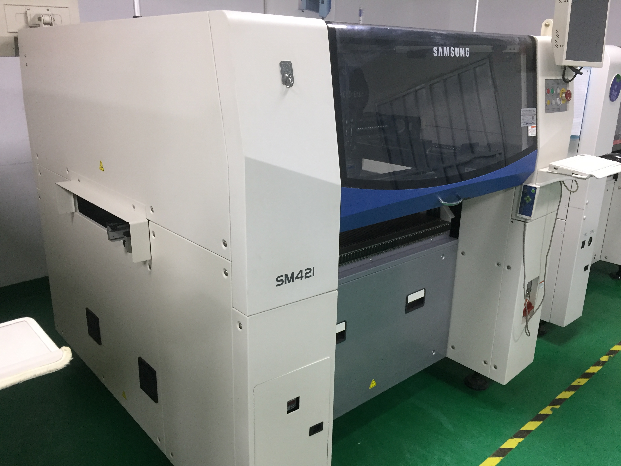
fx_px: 520
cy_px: 233
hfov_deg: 61.7
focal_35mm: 29
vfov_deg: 48.2
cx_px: 310
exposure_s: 1/33
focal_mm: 4.15
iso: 160
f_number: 2.2
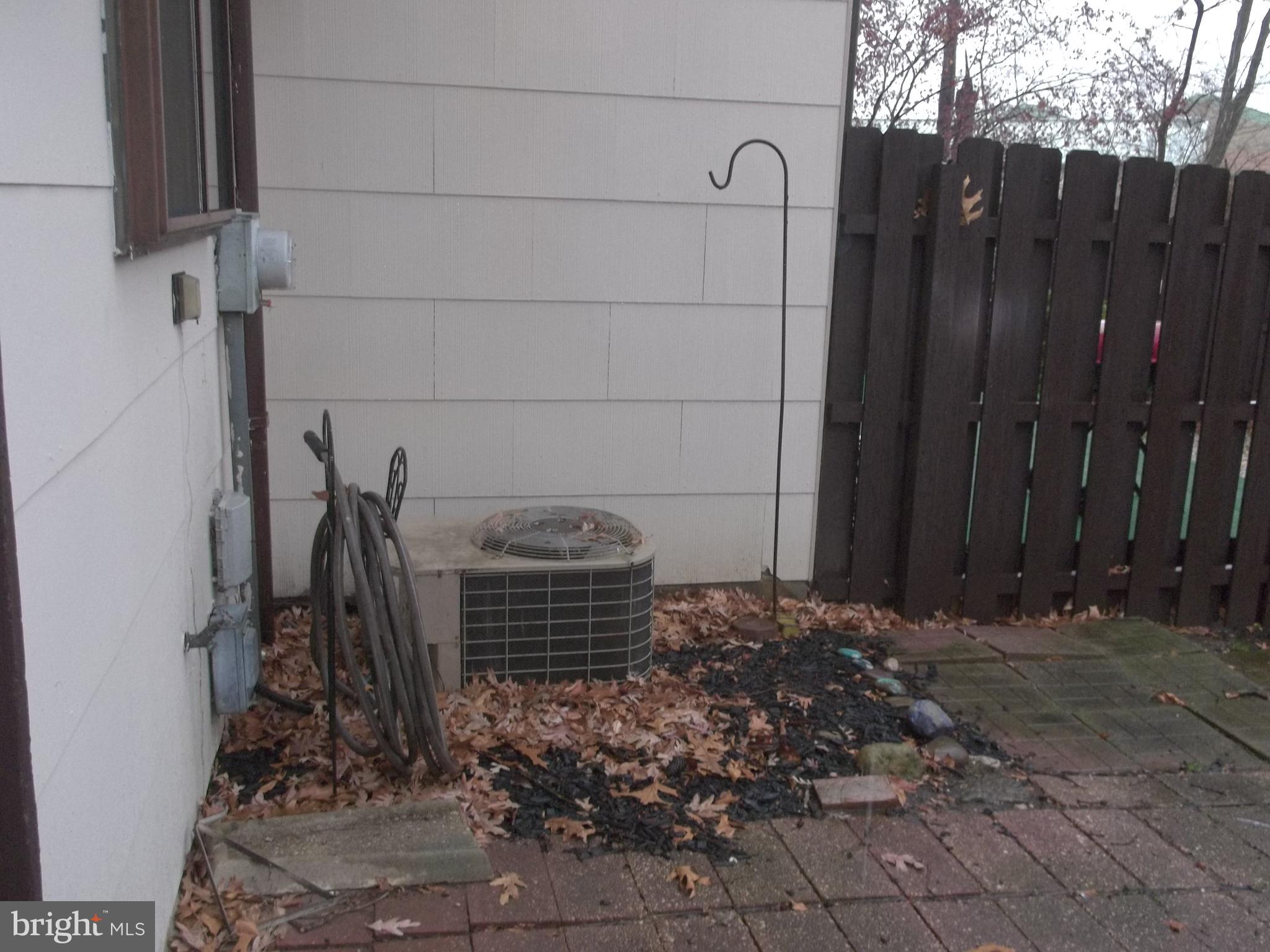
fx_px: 1211
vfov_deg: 42.9
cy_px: 476
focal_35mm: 33
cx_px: 635
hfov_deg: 55.4
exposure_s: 1/30
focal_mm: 5.9
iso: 160
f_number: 3.3
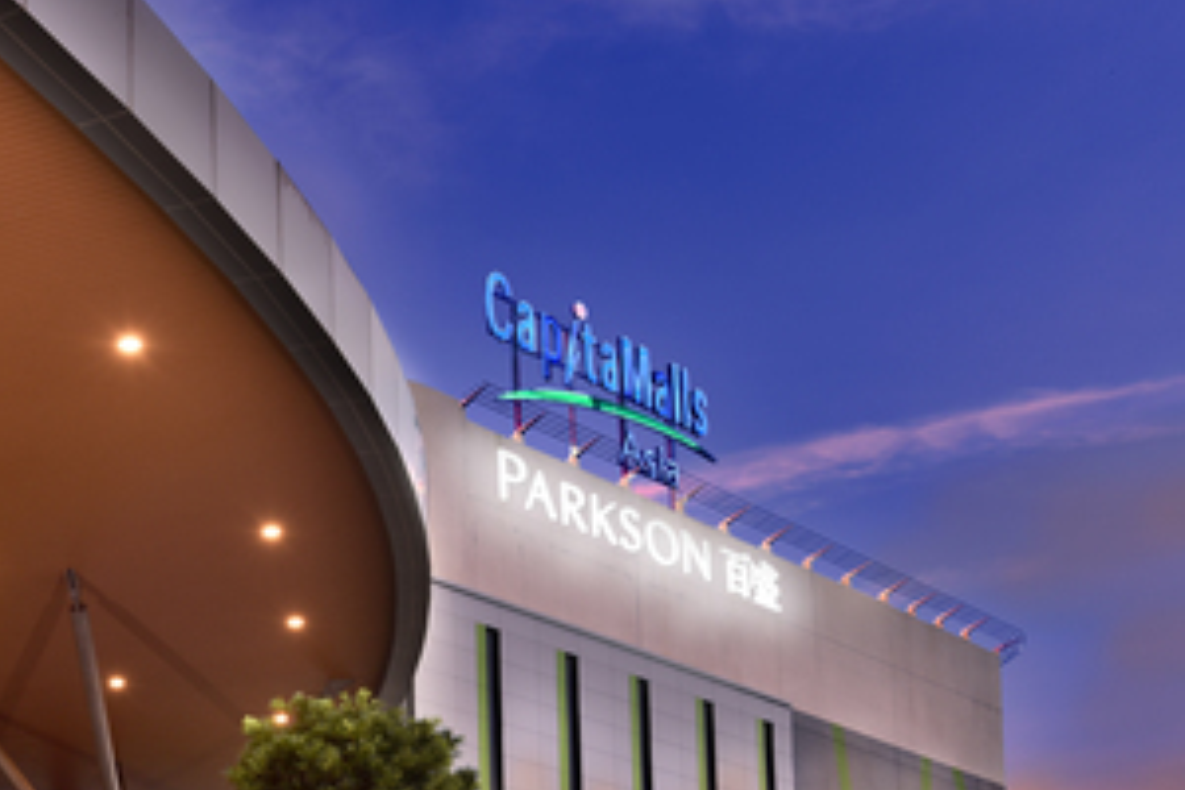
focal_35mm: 50
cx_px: 217
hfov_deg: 38.0
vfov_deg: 26.7
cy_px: 561
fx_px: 1646
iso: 200
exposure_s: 1/25
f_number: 10
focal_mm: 30
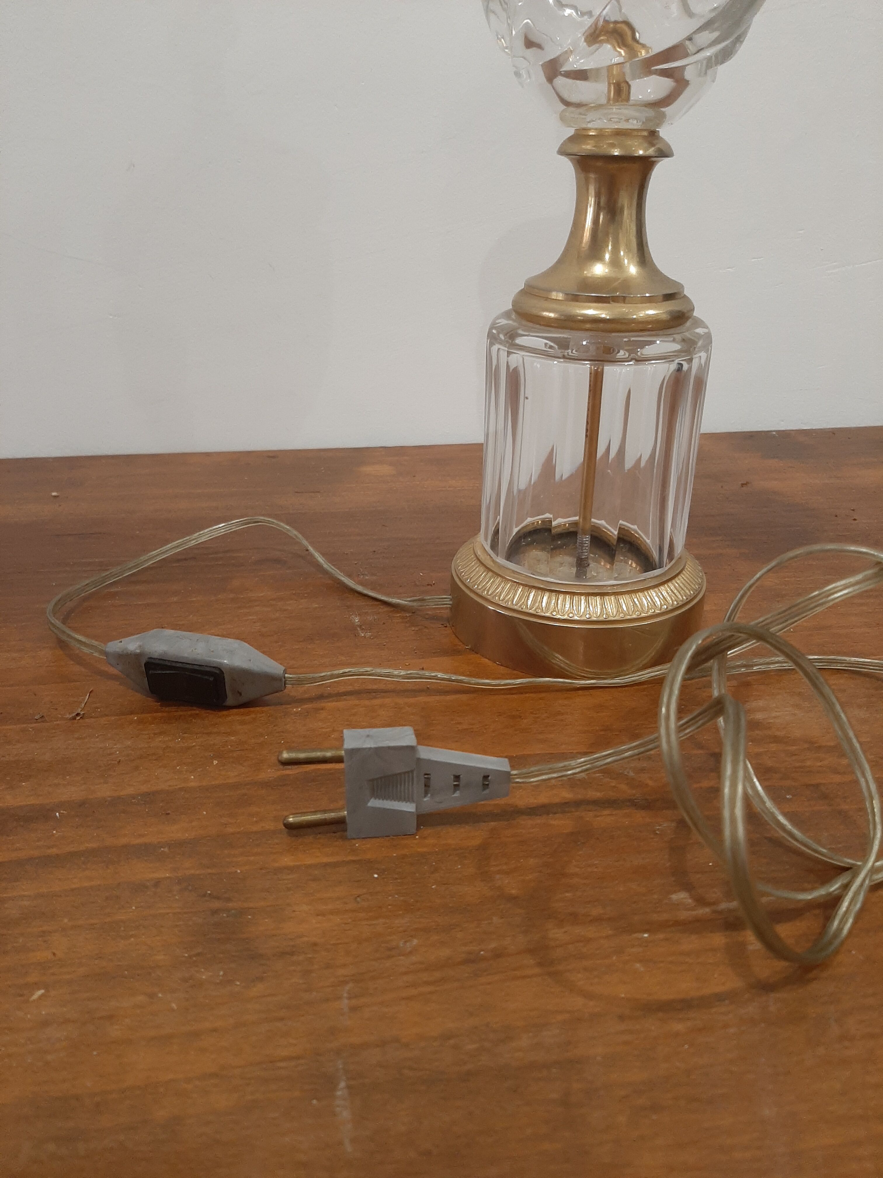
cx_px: 442
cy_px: 589
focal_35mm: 26
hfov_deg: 53.1
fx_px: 884
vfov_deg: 67.3
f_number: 1.7
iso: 125
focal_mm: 3.93
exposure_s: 1/50
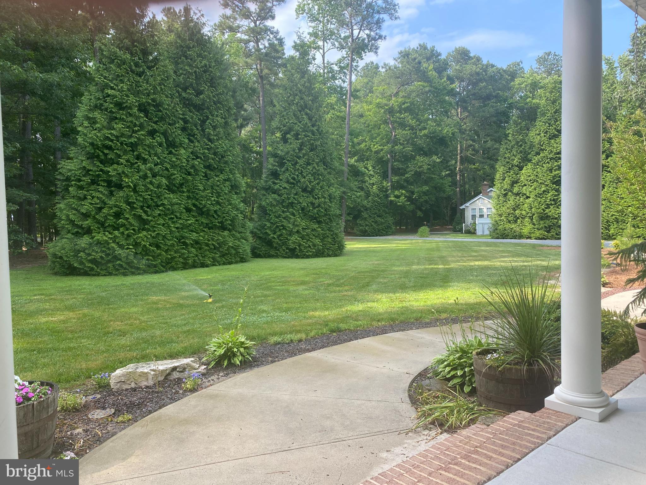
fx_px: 485
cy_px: 242
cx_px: 323
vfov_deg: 53.1
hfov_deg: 67.3
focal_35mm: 26
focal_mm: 4.25
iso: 32
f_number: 1.8
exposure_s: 1/421
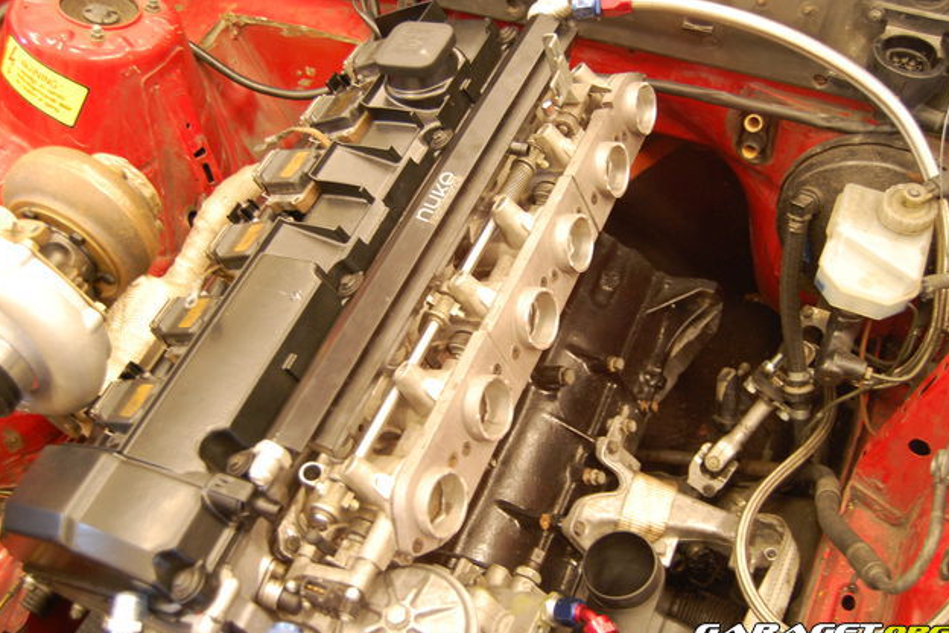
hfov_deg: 48.5
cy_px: 323
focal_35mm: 40
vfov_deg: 33.4
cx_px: 468
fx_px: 1054
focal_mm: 26
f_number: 4
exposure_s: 1/15
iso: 800
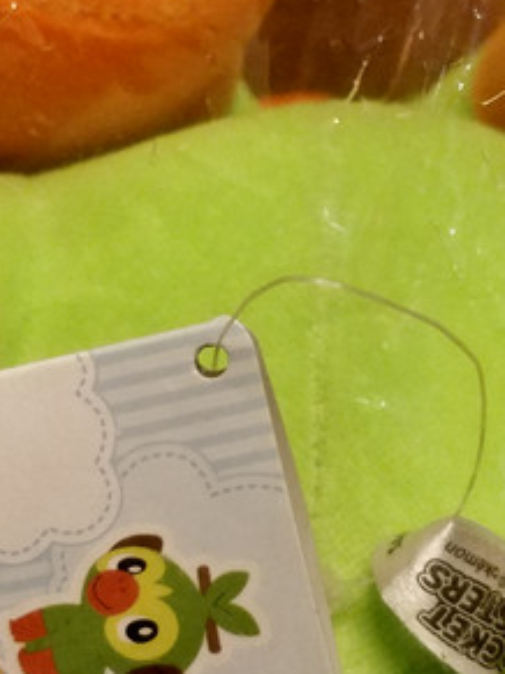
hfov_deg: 22.1
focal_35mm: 66
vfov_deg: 29.2
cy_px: 225
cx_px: 338
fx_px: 1285
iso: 1000
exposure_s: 1/50
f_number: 1.7
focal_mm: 4.1
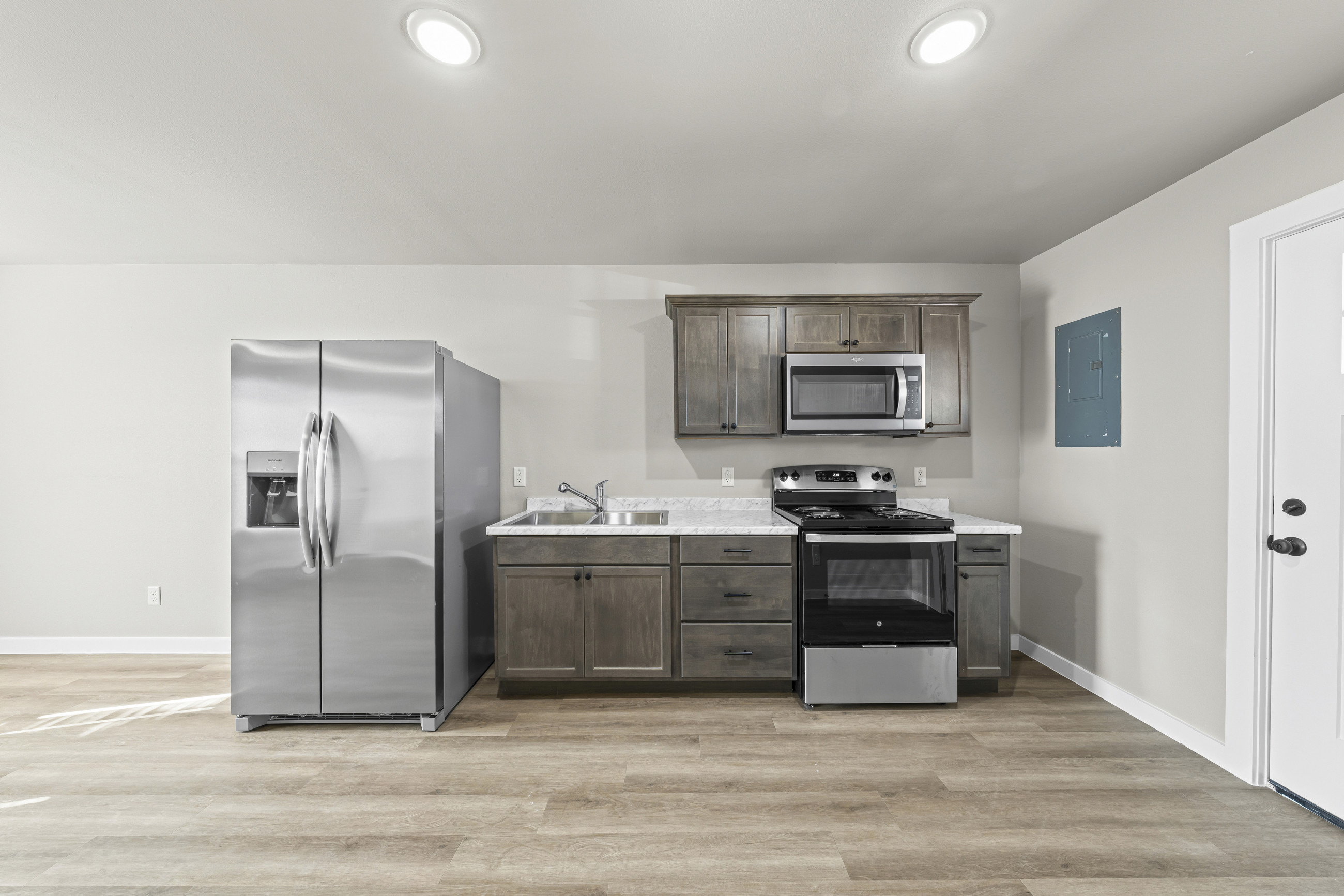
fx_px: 448
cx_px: 672
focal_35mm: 12
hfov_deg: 112.6
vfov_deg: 90.0
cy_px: 448
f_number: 11
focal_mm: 12
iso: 640
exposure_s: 1.3
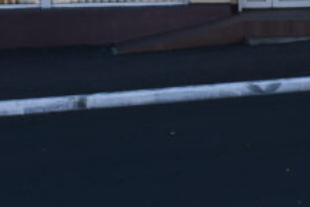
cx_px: 260
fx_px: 964
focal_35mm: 112
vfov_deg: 11.7
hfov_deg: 18.1
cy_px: -98
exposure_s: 1/250
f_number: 8
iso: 200
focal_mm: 24
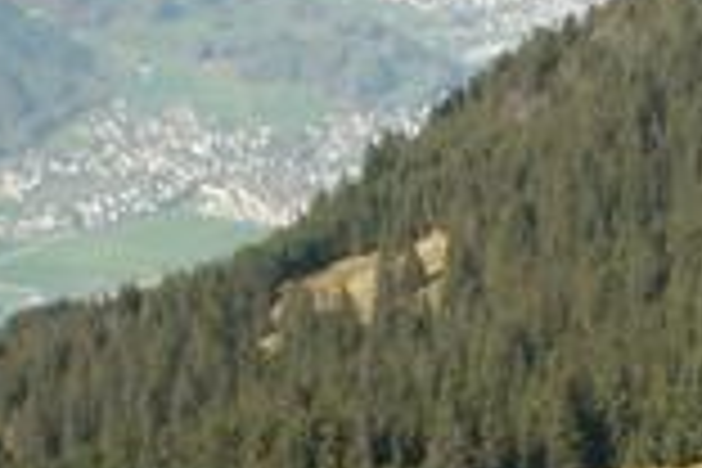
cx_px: 666
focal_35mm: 149
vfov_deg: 9.1
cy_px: 508
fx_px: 2905
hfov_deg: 13.6
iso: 50
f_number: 5.6
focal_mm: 5.86
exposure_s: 1/125
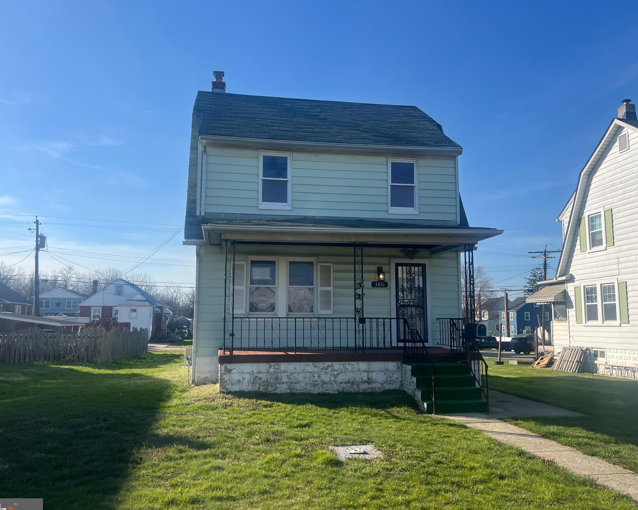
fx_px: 529
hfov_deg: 62.2
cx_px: 309
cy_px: 263
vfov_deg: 51.5
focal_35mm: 28
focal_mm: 5.7
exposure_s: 1/4274
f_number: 1.5
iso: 50
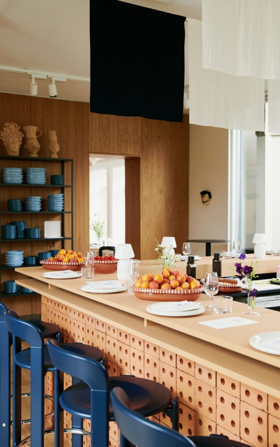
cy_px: 223
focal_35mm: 41
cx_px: 142
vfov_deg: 48.2
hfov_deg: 31.3
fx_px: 500
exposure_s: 1/125
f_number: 4
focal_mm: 40
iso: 800
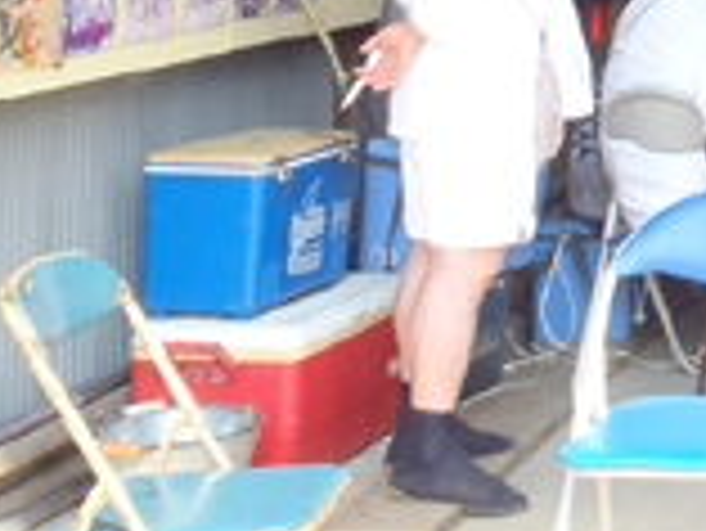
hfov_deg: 15.5
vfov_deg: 13.1
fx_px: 2184
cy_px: -266
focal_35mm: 107
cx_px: 1313
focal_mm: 5
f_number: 3.9
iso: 80
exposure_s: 1/80
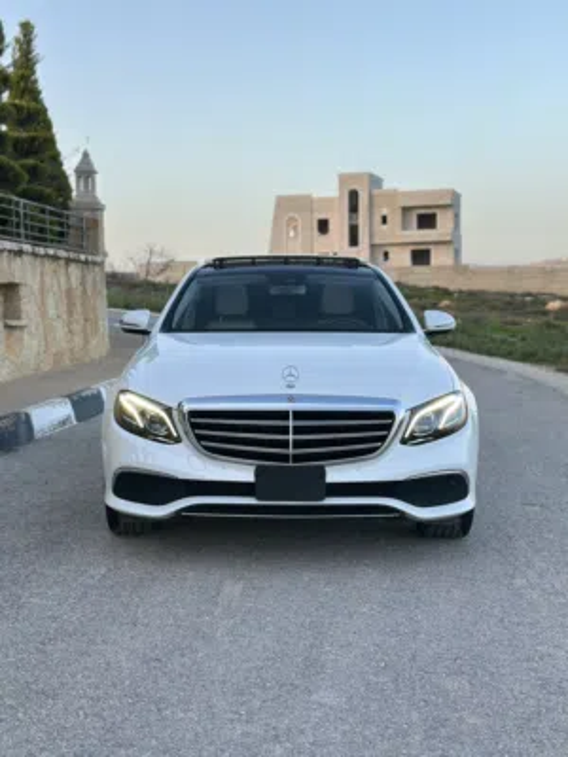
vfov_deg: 39.7
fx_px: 1050
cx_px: 284
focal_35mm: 48
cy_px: 378
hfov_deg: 30.3
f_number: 1.78
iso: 80
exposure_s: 1/390
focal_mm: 6.86
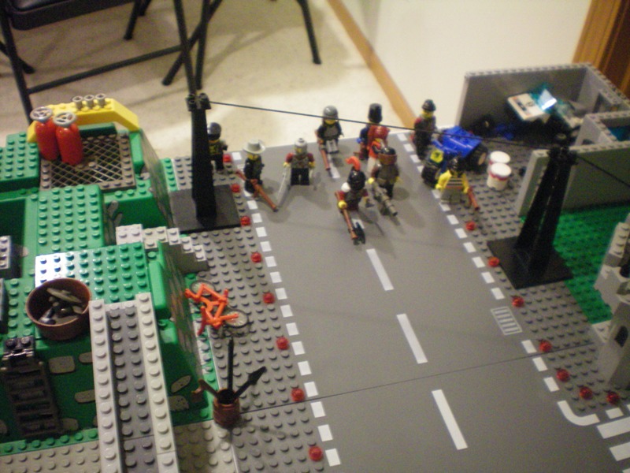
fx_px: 692
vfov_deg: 37.7
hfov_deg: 49.0
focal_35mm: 38
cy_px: 236
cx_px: 315
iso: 400
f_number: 3.1
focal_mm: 6.3
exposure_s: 1/13
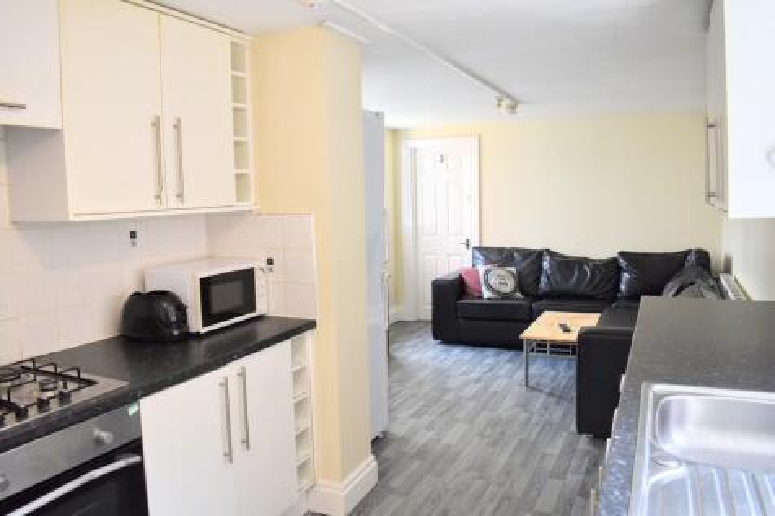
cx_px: 388
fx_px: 581
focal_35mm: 27
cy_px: 258
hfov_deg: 67.4
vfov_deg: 47.9
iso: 400
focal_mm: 18
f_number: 4.5
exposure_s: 1/80
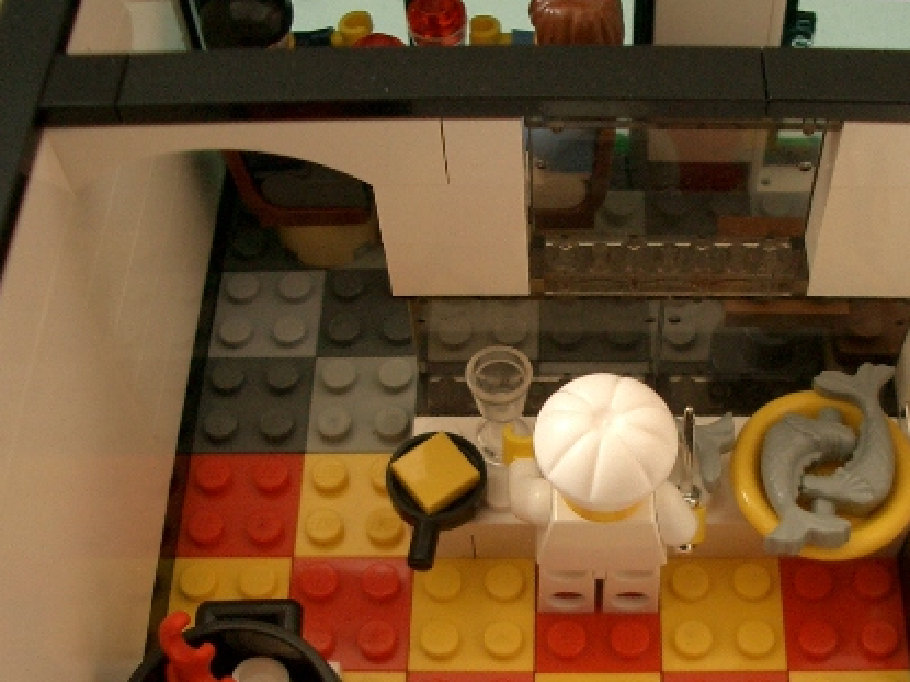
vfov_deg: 26.8
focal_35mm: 54
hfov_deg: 35.2
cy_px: 480
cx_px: 599
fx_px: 1419
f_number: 2.6
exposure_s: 1/50
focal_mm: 5.8
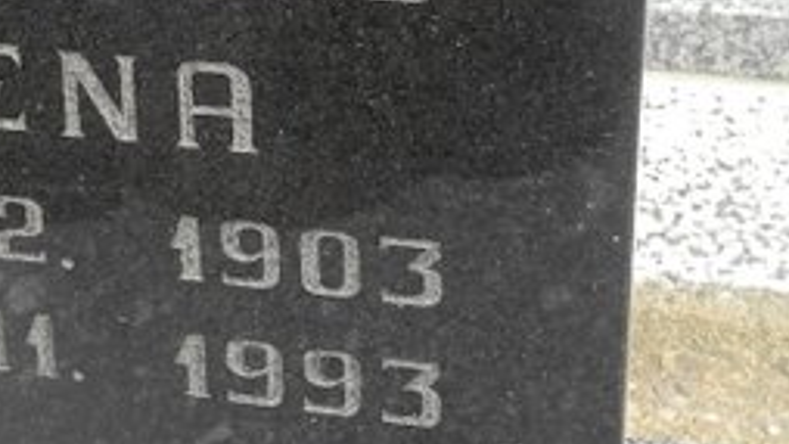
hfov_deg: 16.6
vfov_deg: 9.8
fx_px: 2511
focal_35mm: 120
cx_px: -298
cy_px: -202
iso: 100
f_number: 3.2
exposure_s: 1/800
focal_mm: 7.4
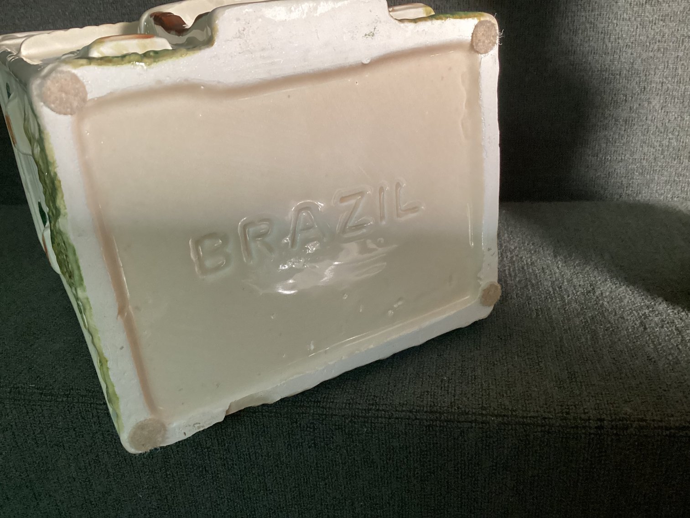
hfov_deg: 58.3
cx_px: 345
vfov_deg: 45.4
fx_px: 618
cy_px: 259
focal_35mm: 31
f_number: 2.4
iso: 320
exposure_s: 1/60
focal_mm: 3.3
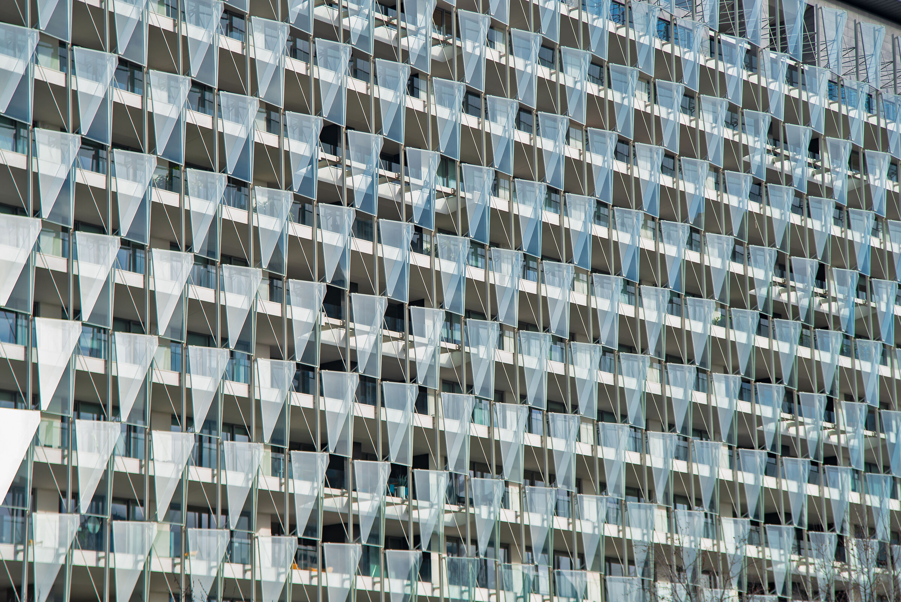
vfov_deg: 13.1
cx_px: 450
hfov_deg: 19.4
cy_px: 301
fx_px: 2629
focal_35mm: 105
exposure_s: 1/125
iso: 100
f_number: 6.3
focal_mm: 105
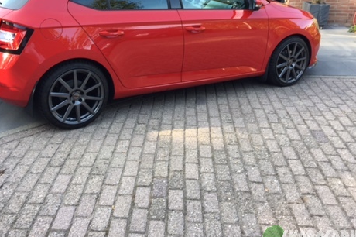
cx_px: 168
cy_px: 67
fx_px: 415
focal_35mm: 42
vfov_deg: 31.4
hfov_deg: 46.4
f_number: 2.2
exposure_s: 1/100
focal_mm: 4.15
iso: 32
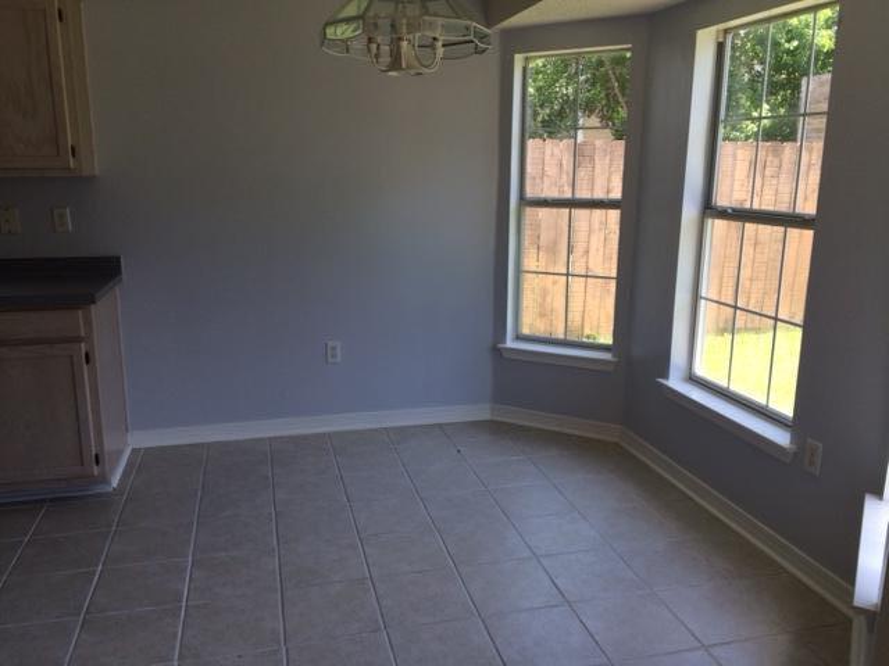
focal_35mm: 29
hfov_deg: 61.7
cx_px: 444
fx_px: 745
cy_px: 333
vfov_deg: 48.2
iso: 32
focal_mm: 4.15
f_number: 2.2
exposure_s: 1/193
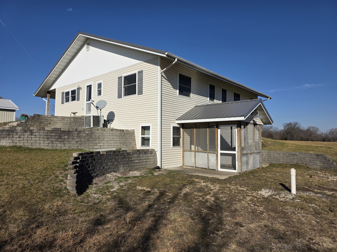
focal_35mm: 23
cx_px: 168
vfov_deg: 58.9
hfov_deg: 73.9
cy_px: 126
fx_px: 224
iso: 50
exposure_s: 1/7944
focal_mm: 6.3
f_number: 1.7
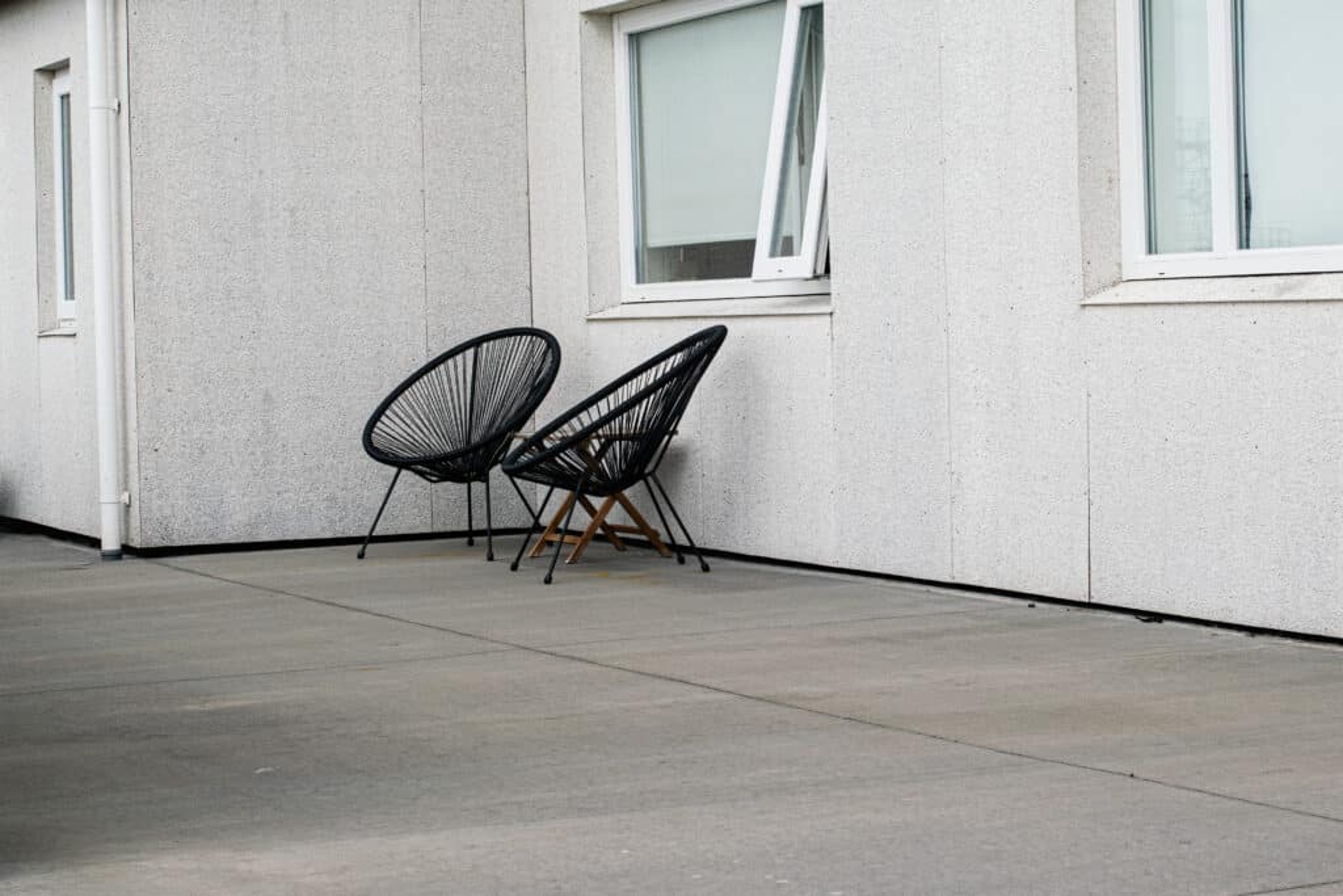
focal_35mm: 75
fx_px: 2798
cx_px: 672
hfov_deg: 27.0
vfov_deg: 18.2
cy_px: 448
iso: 100
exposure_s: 1/400
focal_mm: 50
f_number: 13
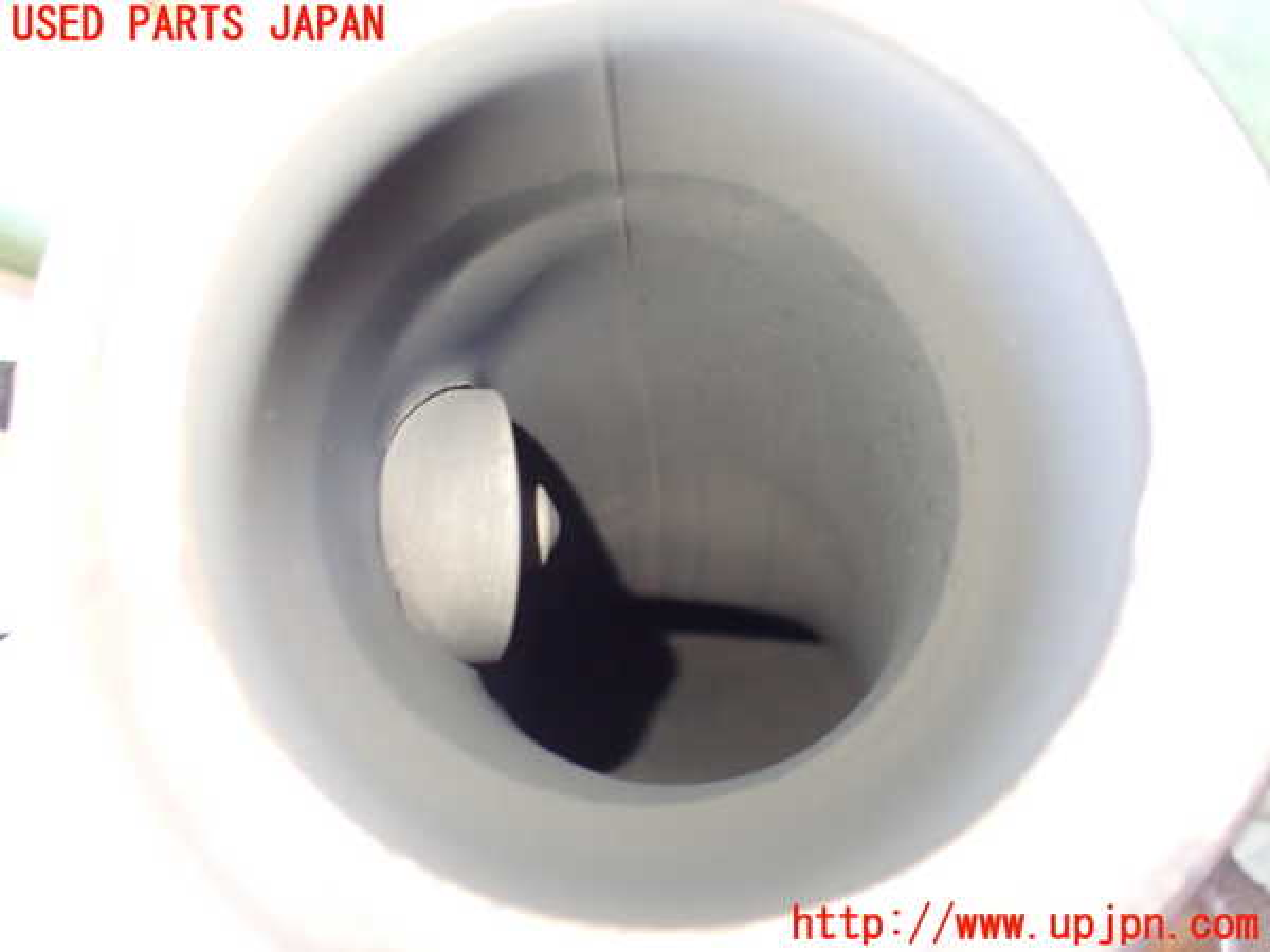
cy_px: 476
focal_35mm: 30
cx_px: 635
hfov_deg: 60.0
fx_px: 1101
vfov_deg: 46.8
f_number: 2.3
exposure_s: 1/30
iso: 1000
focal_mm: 5.4
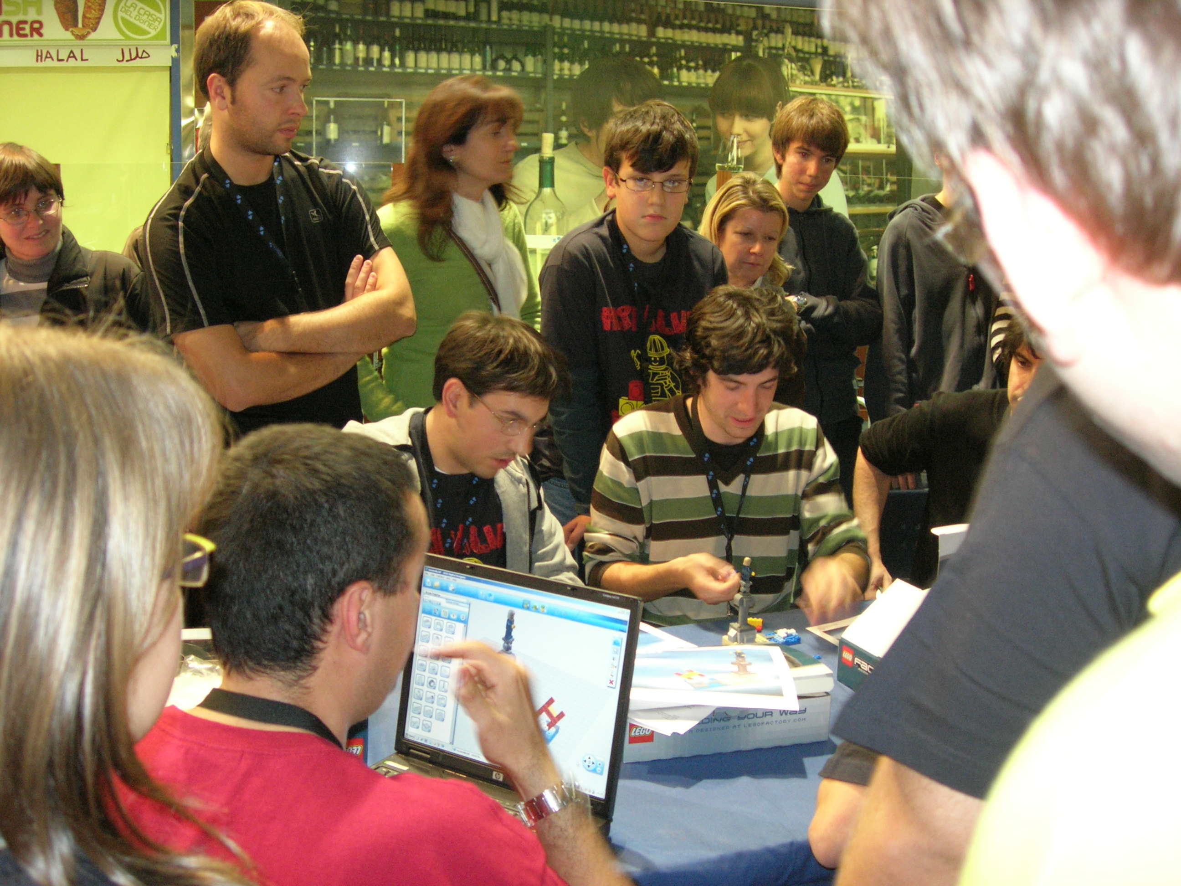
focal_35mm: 38
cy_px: 443
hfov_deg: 49.0
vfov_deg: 37.7
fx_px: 1296
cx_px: 590
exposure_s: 1/13.1
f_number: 2.8
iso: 200
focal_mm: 7.8
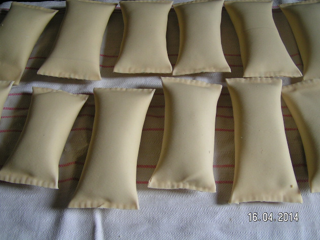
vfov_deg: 36.8
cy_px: 118
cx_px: 162
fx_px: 361
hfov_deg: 47.9
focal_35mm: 39
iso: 64
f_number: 2.8
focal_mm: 5.8
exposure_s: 1/40
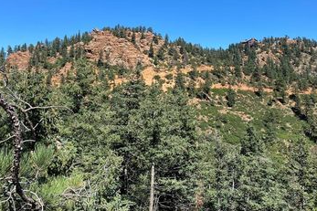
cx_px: 174
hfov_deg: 49.5
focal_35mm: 39
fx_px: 343
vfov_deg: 33.3
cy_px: 46
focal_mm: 4.25
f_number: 1.8
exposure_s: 1/1866
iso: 32
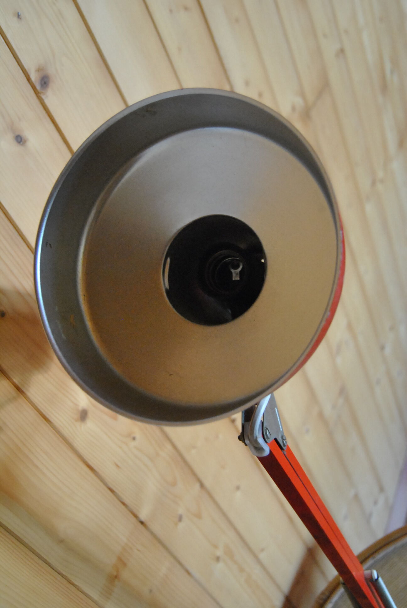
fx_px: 609
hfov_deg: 37.0
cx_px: 204
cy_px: 304
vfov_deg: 53.1
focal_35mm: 36
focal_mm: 24
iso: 1400
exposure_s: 1/30
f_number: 3.8
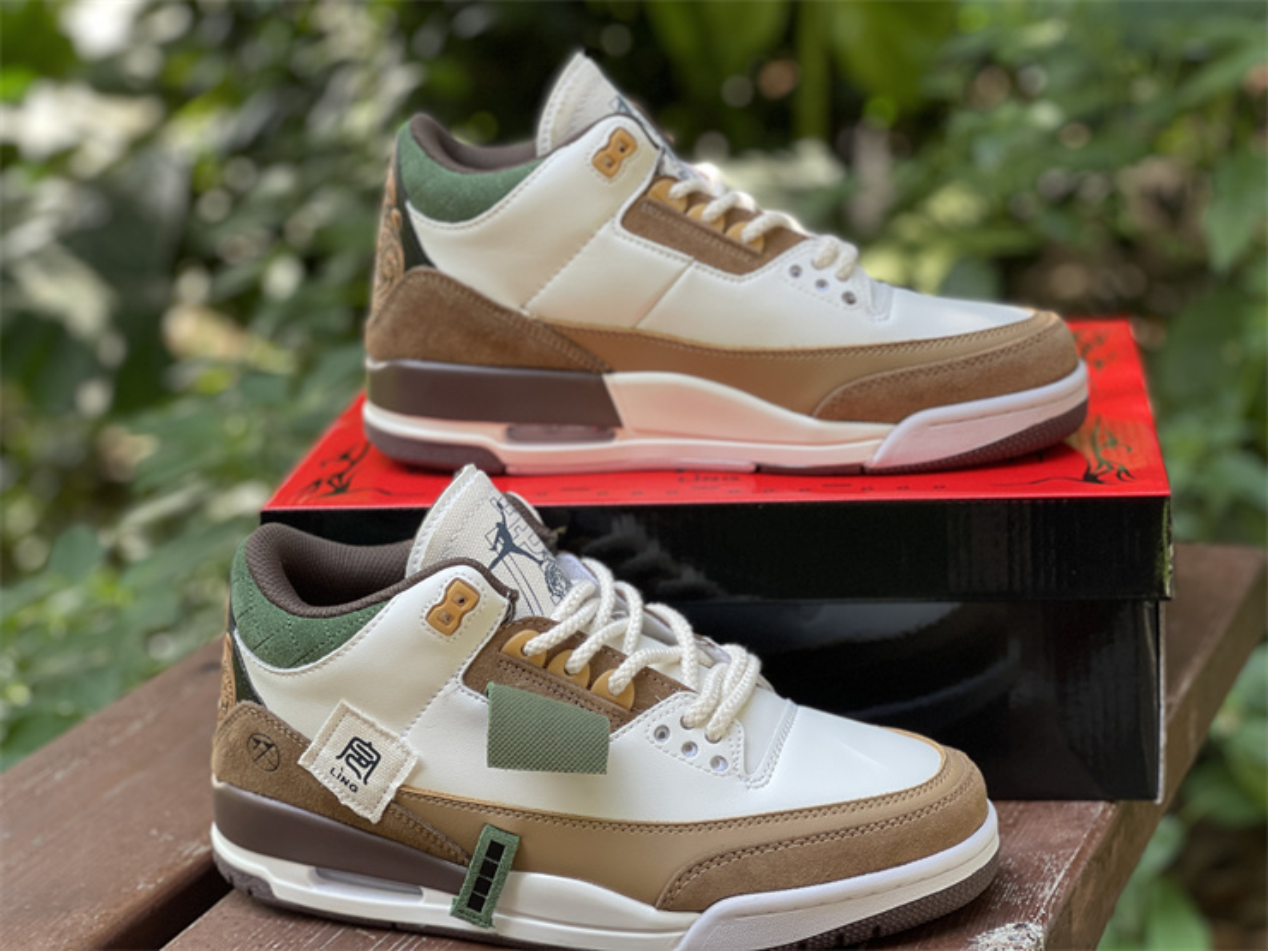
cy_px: 476
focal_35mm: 64
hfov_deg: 30.3
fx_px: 2344
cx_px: 634
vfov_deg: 22.9
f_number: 2.2
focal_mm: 7.5
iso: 50
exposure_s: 1/121
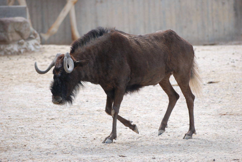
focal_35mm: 292
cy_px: 81
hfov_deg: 7.0
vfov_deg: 4.7
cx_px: 121
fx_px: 1969
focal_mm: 195
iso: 250
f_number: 5
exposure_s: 1/500
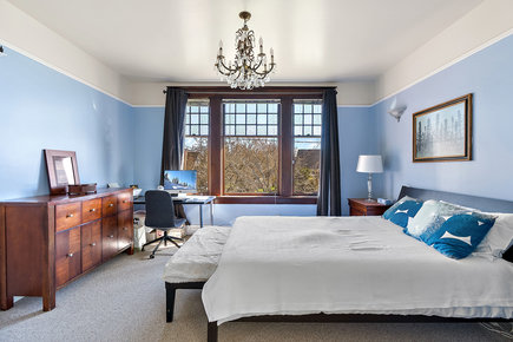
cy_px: 171
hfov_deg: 96.7
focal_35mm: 16
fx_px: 228
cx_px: 256
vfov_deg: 73.7
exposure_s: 1/13
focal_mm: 16
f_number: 7.1
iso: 400
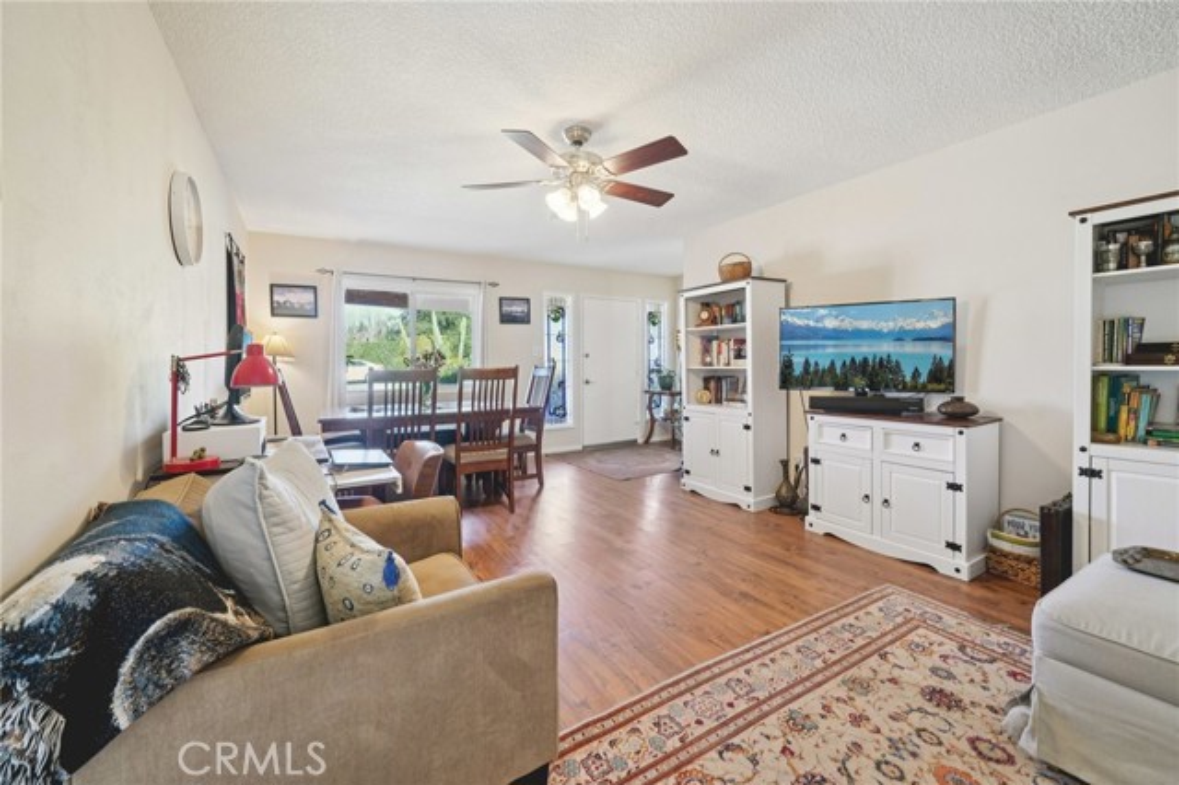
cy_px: 392
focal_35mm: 13
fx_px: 426
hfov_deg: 108.4
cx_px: 590
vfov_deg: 85.4
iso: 400
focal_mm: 13
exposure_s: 1/13
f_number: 8
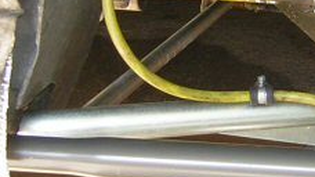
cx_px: 276
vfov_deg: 11.0
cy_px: 40
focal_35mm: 110
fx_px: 918
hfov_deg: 19.2
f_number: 2.6
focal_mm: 4.7
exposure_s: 1/30
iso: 50
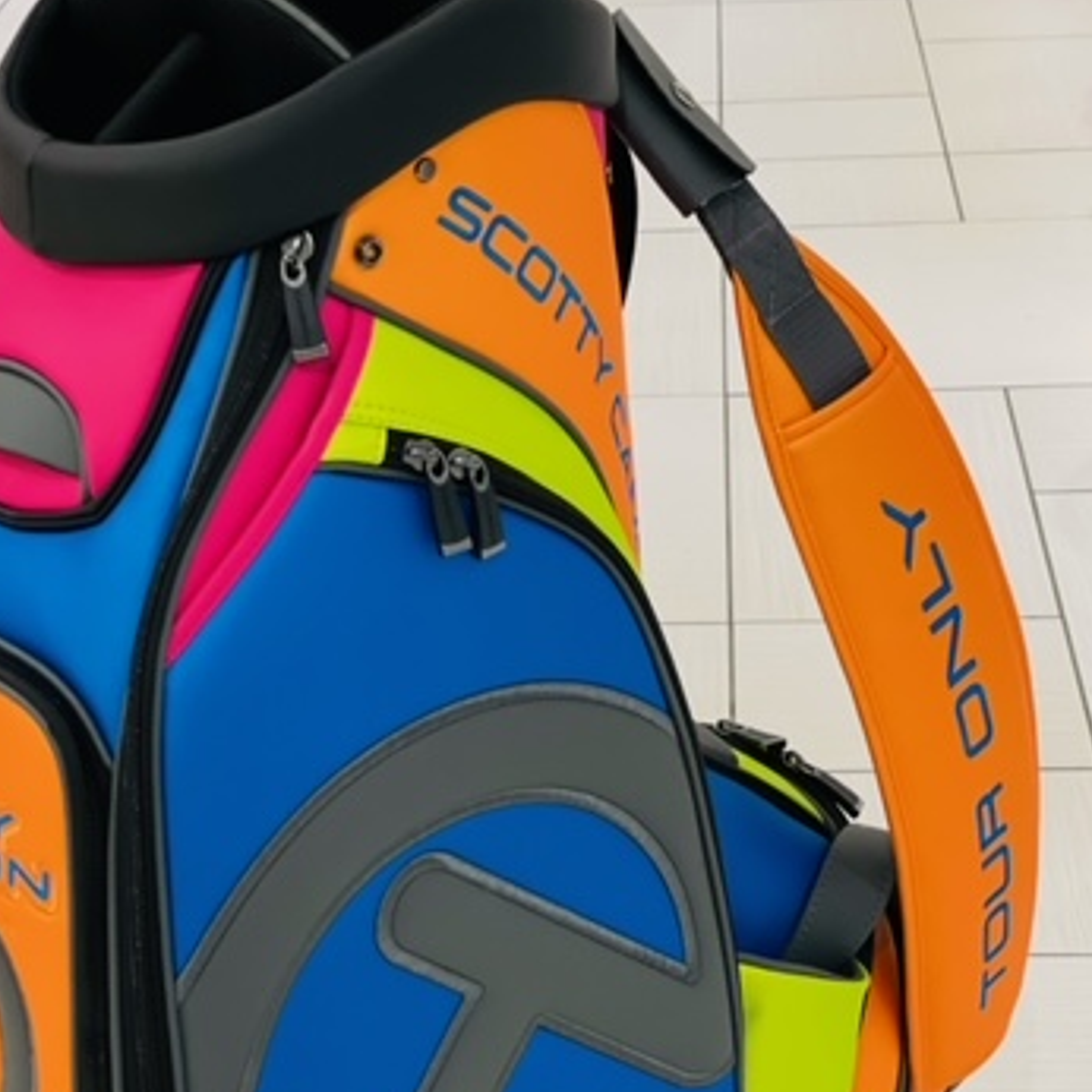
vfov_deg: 20.2
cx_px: 464
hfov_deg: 20.4
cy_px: 836
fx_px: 3034
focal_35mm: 85
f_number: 2
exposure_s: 1/100
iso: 250
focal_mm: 6
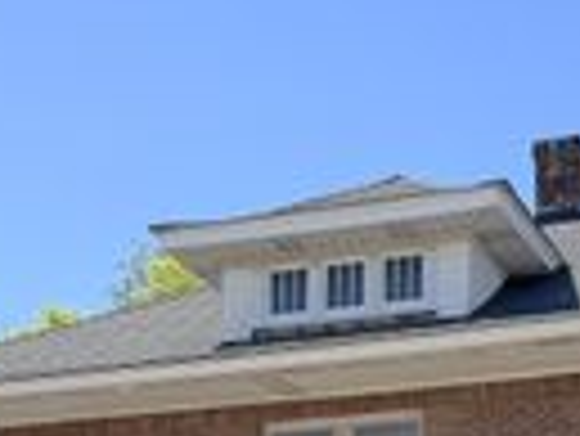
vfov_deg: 14.6
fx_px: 1560
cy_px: 685
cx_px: 553
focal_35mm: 93
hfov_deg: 20.5
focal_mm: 6.76
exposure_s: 1/3953
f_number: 1.78
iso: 80
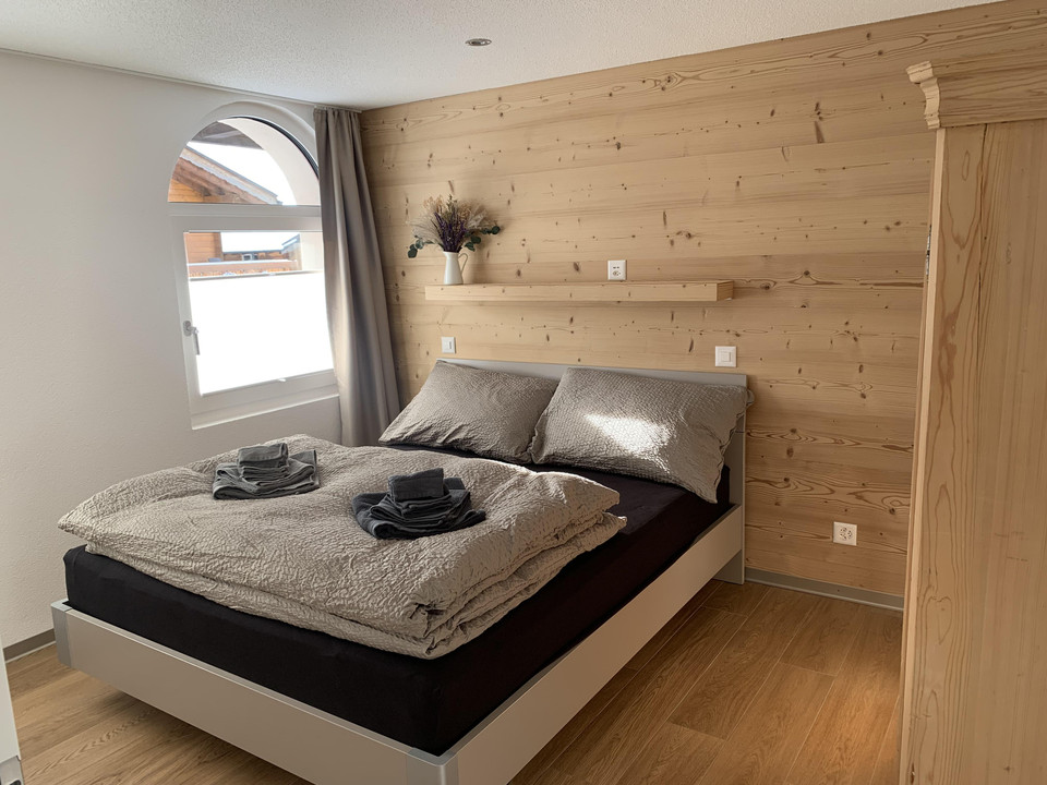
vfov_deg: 53.1
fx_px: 786
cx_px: 524
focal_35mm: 26
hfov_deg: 67.3
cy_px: 392
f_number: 1.8
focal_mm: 4.25
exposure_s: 1/121
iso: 40
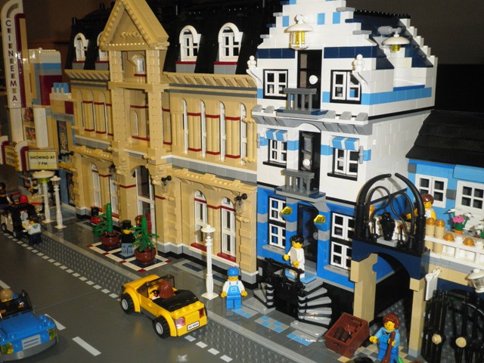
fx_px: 503
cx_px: 242
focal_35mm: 36
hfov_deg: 51.4
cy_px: 182
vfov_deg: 39.7
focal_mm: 6.4
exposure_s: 1/50
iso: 160
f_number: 3.1
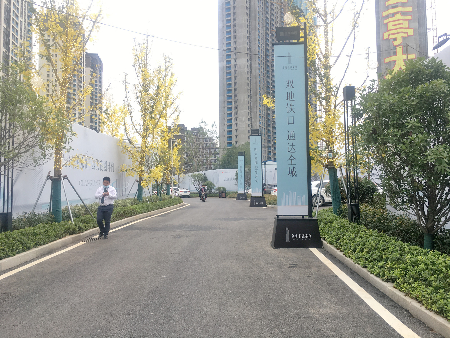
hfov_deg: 61.7
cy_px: 169
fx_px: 377
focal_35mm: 29
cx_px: 225
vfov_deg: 48.2
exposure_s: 1/100
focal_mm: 4.15
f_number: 2.2
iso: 25
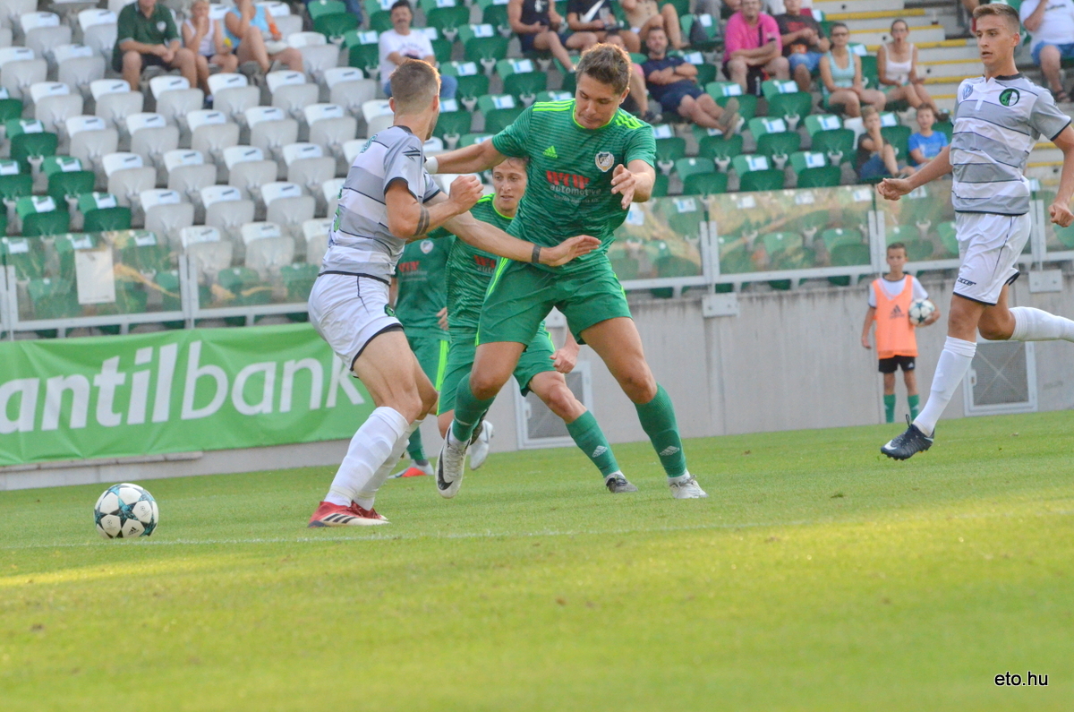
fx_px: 7592
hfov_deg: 8.1
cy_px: 356
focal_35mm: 255
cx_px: 537
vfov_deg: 5.4
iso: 3200
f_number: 7.1
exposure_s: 1/3200
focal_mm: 170
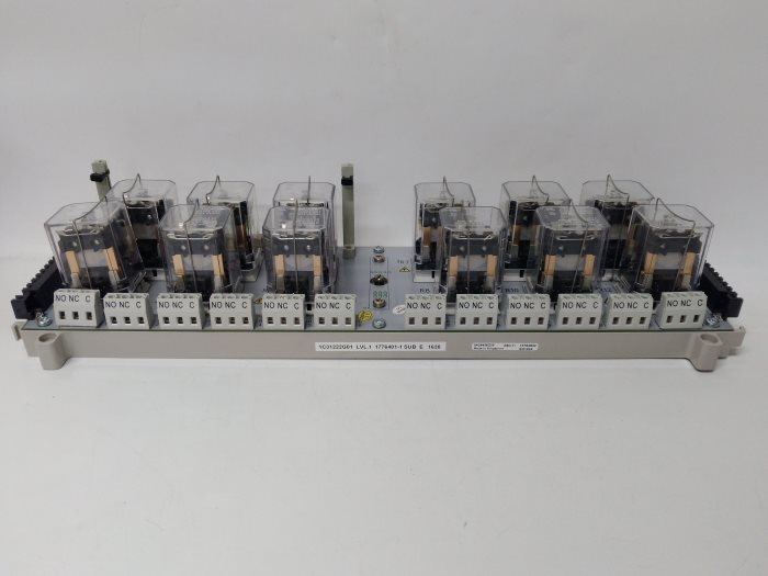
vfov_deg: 51.4
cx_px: 384
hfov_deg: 65.3
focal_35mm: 27
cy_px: 288
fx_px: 599
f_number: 2
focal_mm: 3.79
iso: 172
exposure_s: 1/33
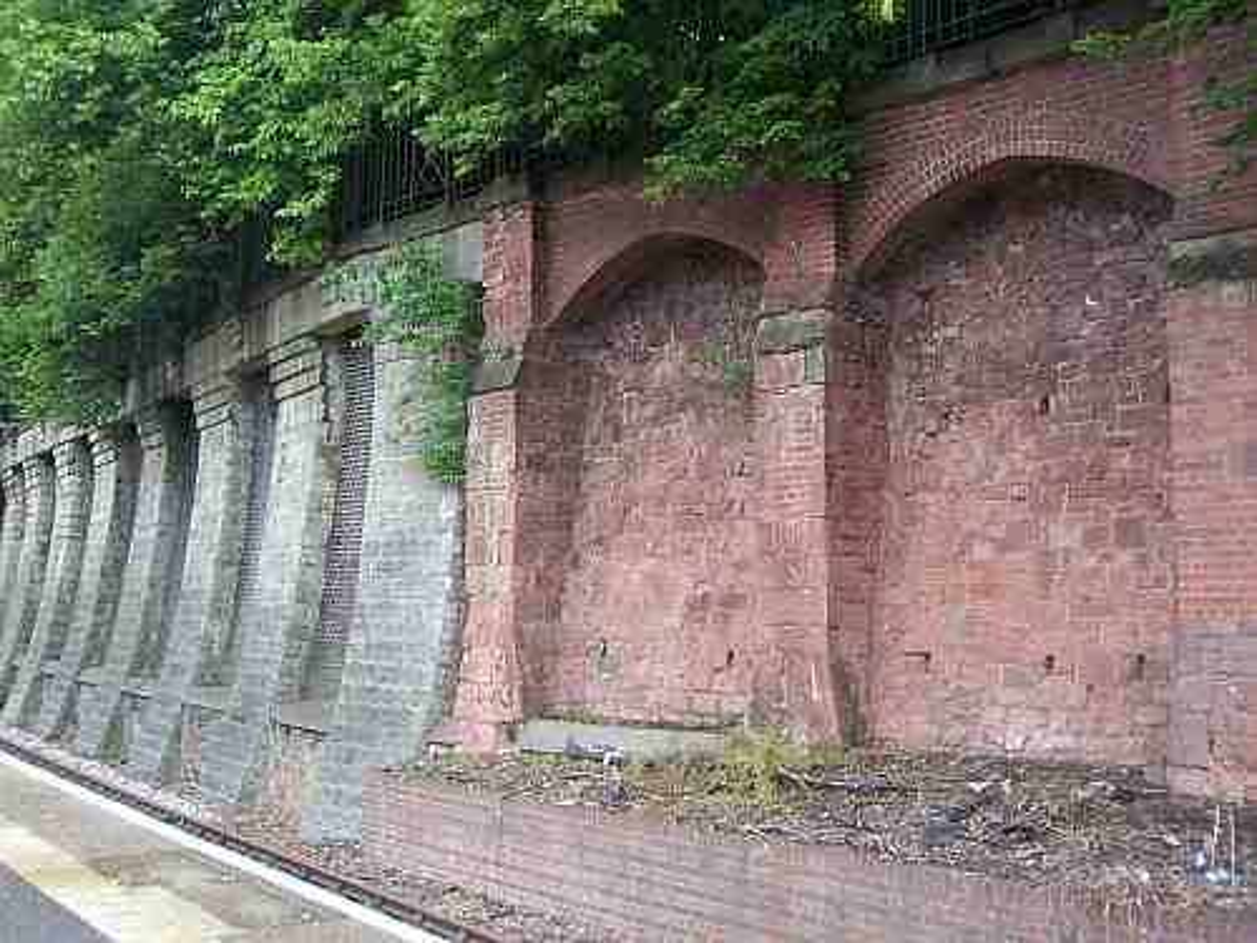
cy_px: 472
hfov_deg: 47.9
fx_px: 1416
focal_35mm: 39
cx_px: 628
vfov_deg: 36.8
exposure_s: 1/60
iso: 64
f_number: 3.9
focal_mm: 6.4
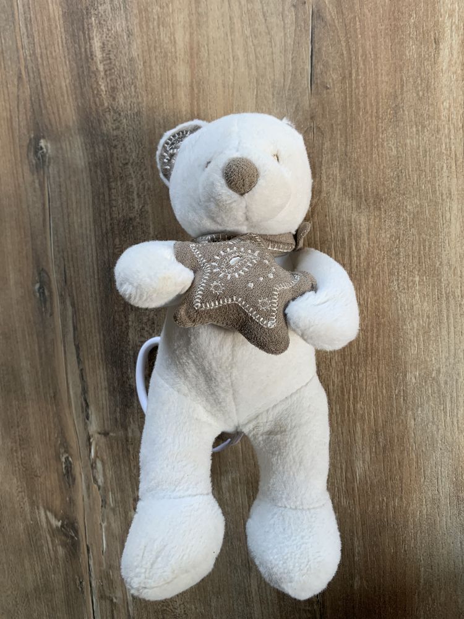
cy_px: 310
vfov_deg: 67.3
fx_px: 465
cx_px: 232
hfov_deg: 53.1
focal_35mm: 26
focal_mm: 4.25
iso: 125
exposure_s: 1/60
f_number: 1.8
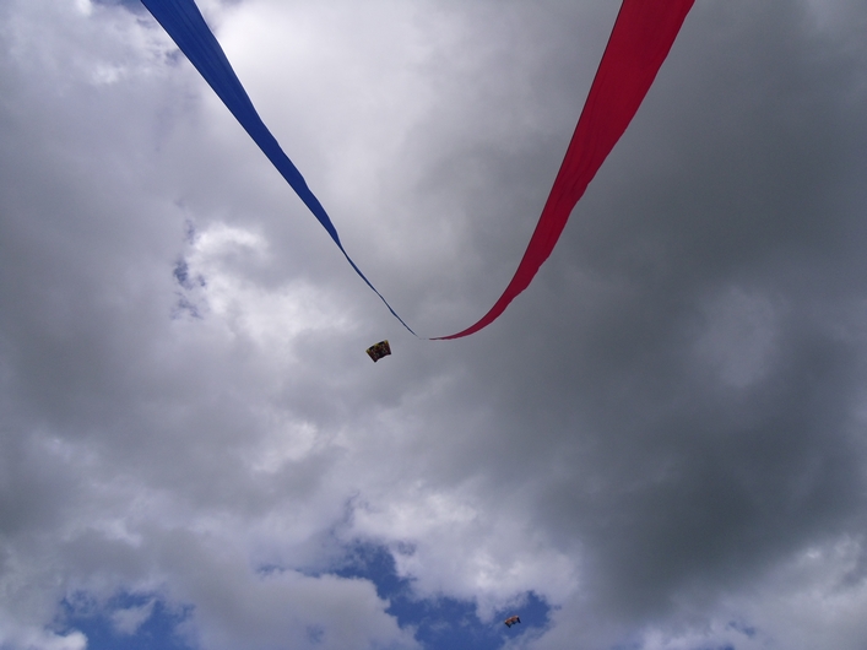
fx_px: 776
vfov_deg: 45.4
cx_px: 434
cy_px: 325
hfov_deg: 58.4
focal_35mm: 31
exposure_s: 1/250
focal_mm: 5.6
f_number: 9.5
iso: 80
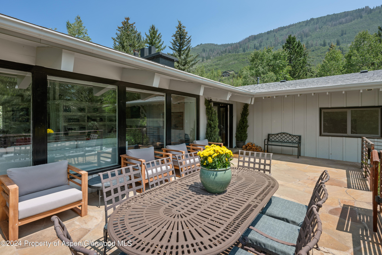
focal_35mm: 17
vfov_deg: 70.4
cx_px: 191
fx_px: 180
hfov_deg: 93.3
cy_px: 128
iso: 125
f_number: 7.1
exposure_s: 1/60
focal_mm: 17
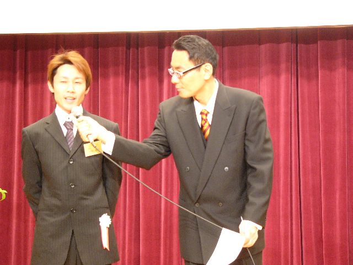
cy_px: 132
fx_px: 1081
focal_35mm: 106
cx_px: 176
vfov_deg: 14.0
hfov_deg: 18.5
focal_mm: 17.6
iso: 200
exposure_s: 1/10
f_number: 2.8
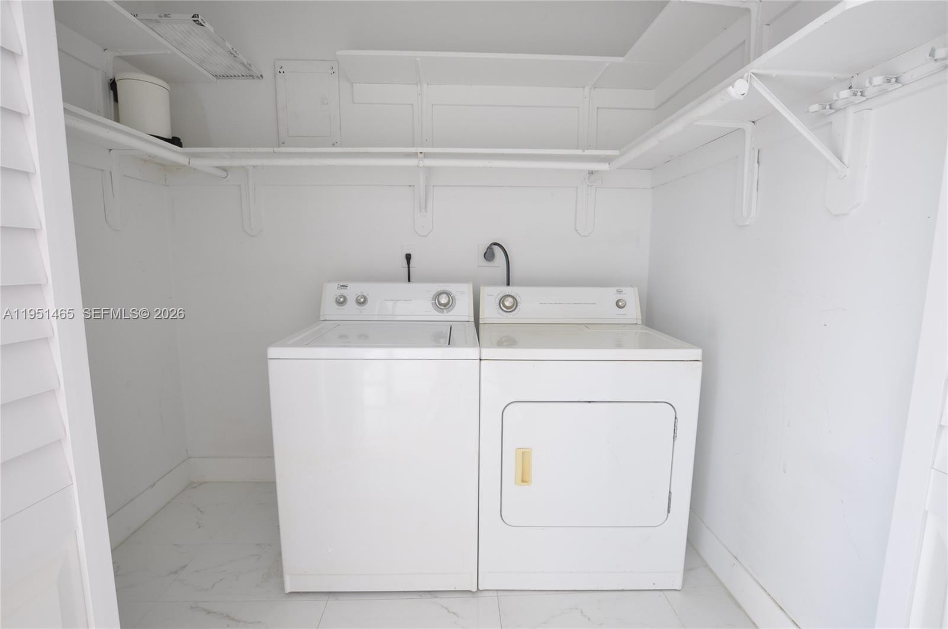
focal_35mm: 15
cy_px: 314
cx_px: 474
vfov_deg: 77.2
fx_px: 394
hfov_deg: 100.5
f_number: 8
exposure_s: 1/15
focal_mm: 10
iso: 400
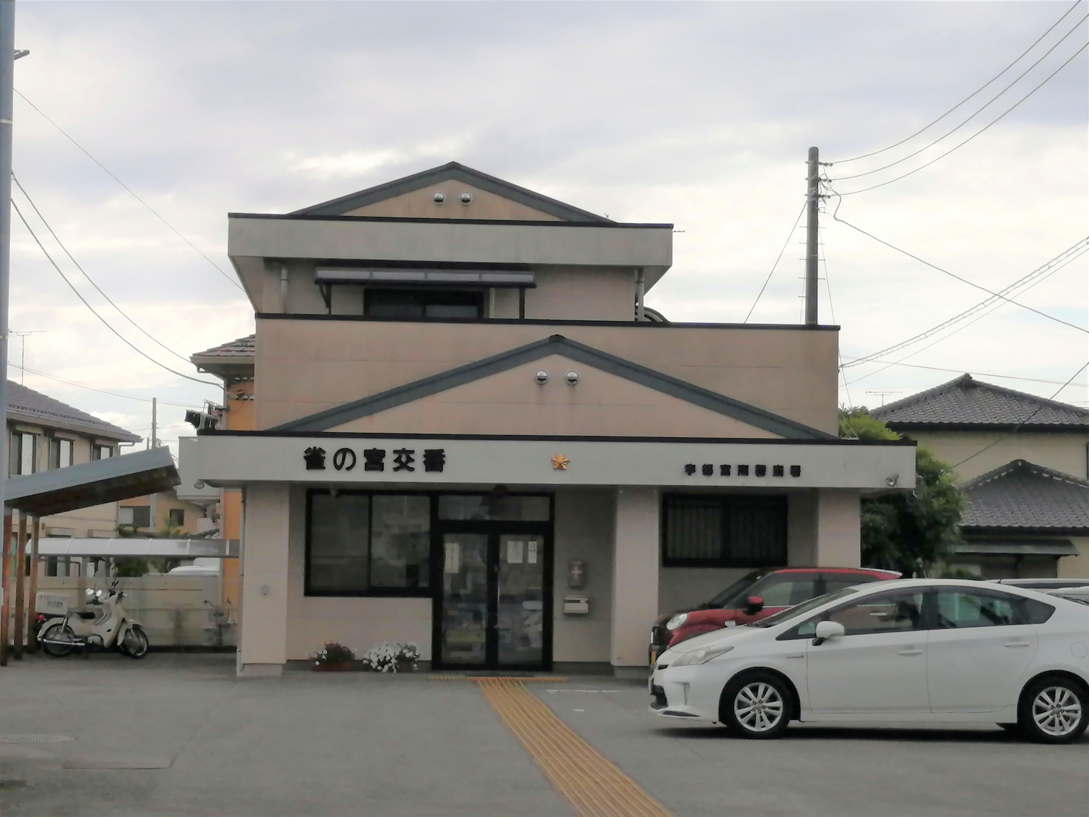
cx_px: 544
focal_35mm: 73
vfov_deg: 20.2
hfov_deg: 26.7
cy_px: 408
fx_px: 2297
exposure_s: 1/1420
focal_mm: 3.62
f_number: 1.8
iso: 50
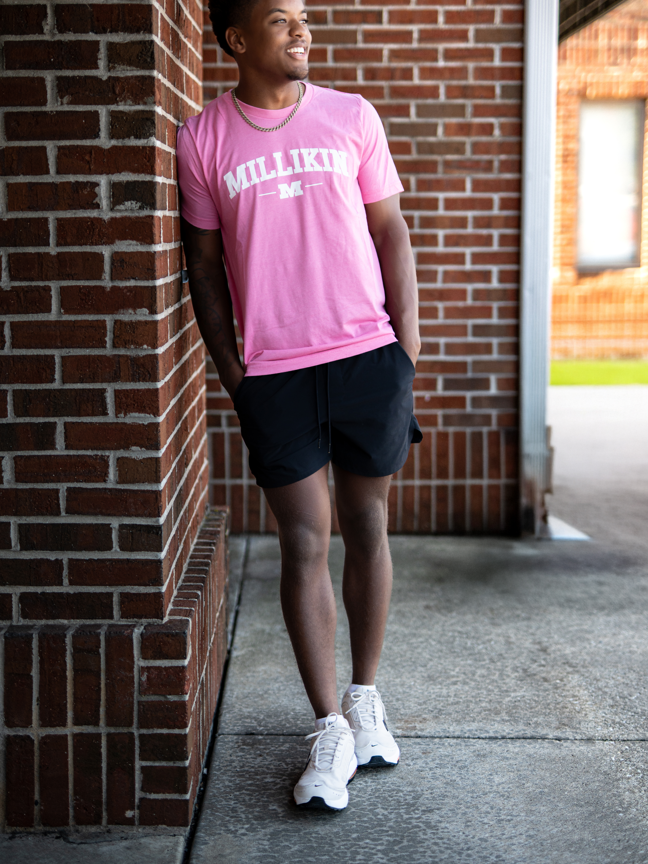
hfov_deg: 26.6
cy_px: 382
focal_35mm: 55
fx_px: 1373
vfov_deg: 34.9
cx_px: 324
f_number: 1.6
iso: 200
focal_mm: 50
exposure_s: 1/1250
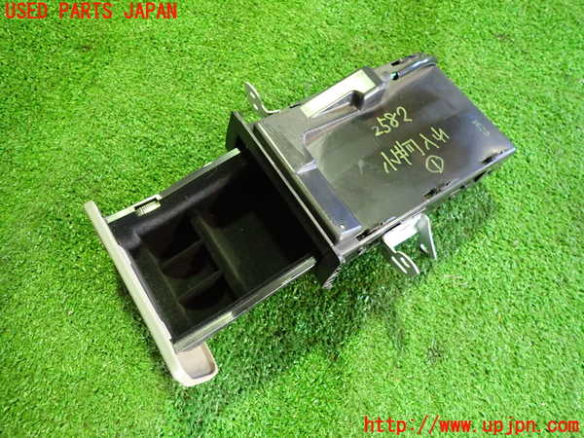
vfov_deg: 54.9
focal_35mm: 25
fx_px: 422
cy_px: 219
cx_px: 292
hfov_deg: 69.4
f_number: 2
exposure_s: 1/30
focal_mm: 4.5
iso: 640
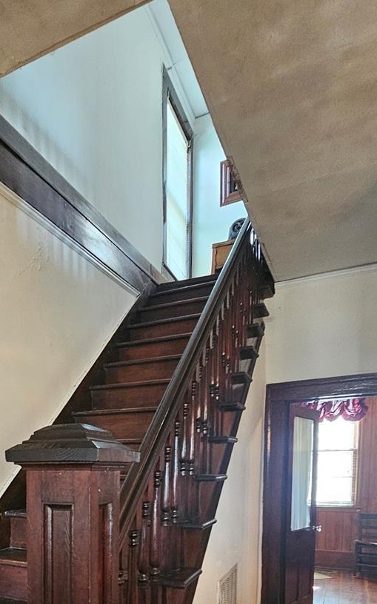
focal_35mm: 26
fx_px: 427
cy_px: 514
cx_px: 70
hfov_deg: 45.0
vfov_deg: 62.1
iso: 640
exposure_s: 1/30
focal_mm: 2.2
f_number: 2.2
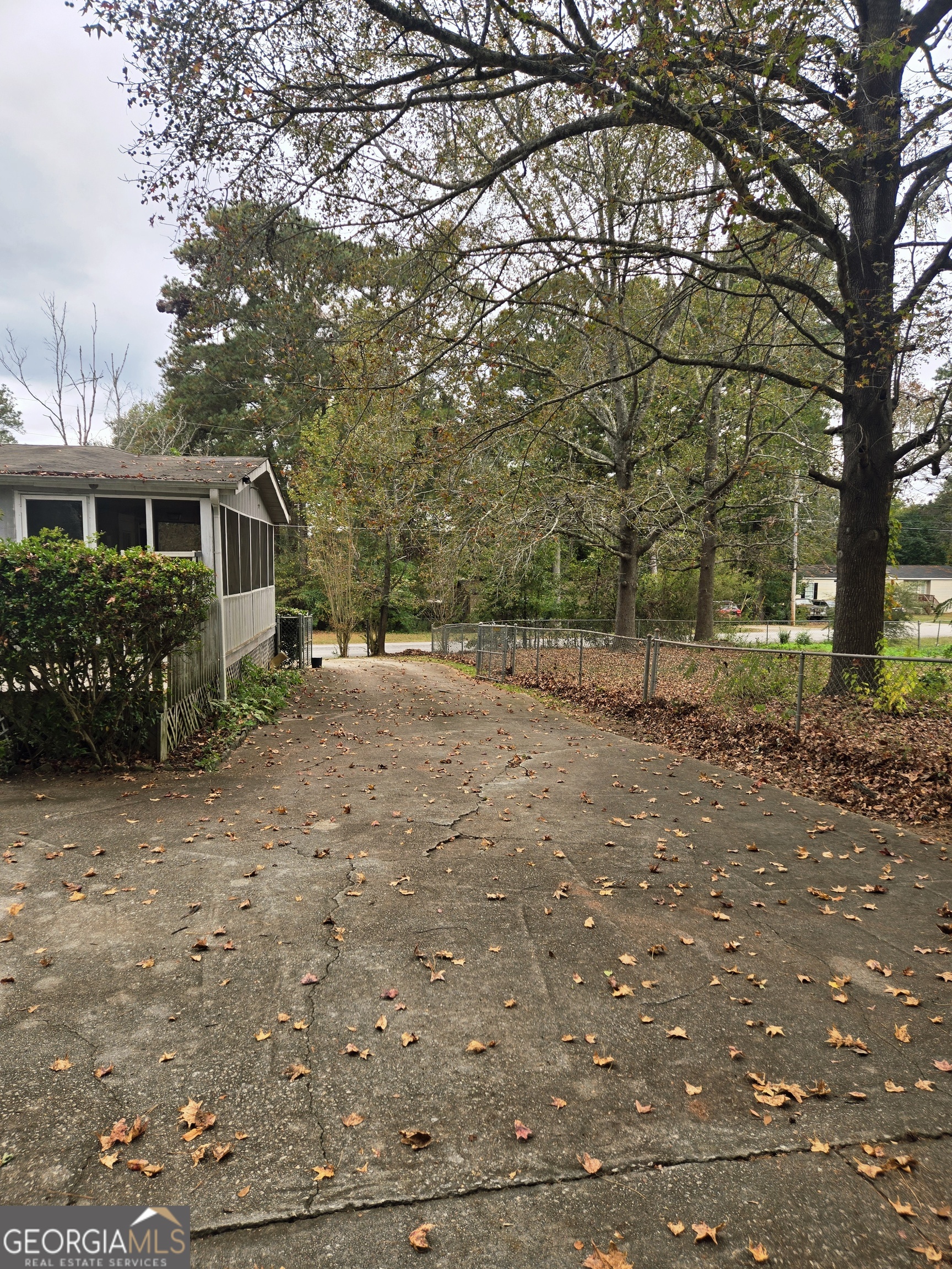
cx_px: 476
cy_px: 634
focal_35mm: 23
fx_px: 843
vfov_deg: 73.9
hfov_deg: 58.9
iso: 25
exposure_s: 1/333
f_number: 1.8
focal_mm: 5.4
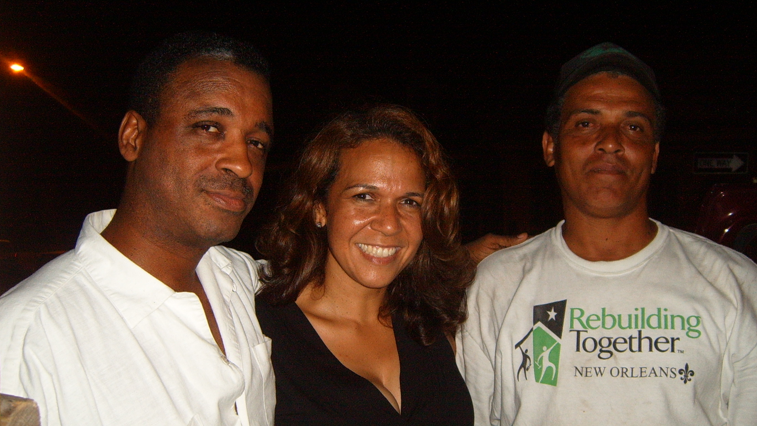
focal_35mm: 41
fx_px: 823
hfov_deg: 49.4
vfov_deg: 29.0
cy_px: 236
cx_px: 375
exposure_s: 1/30
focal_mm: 6.2
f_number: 2.9
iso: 141
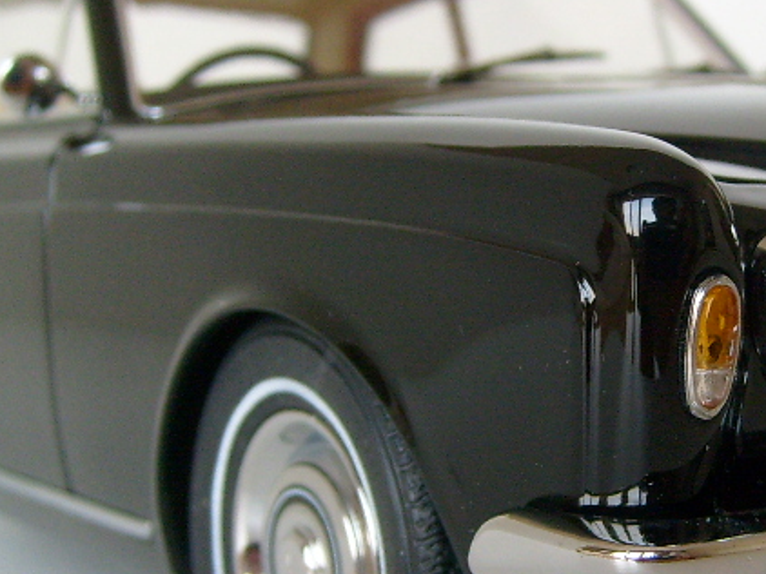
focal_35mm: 85
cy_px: 369
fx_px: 1880
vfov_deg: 17.3
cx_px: 595
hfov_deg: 22.8
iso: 100
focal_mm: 5.8
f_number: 2.8
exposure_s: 1/60
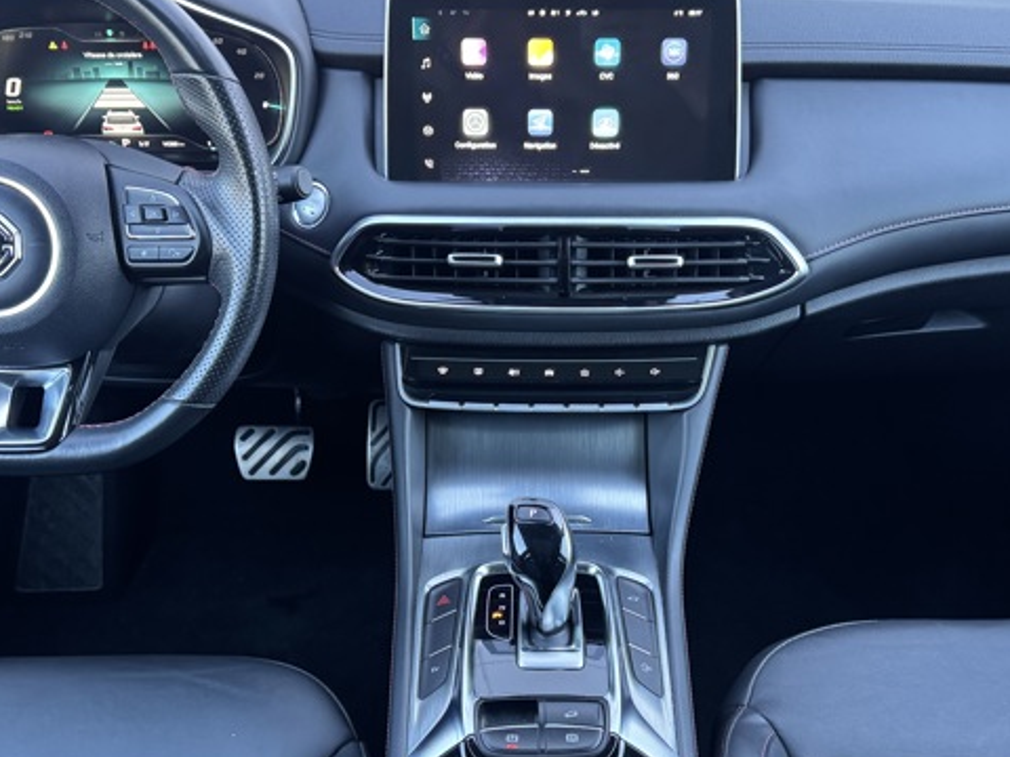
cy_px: 475
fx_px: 1167
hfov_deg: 46.8
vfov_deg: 35.8
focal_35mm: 40
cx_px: 532
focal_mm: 6.76
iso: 320
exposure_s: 1/60
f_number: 1.78
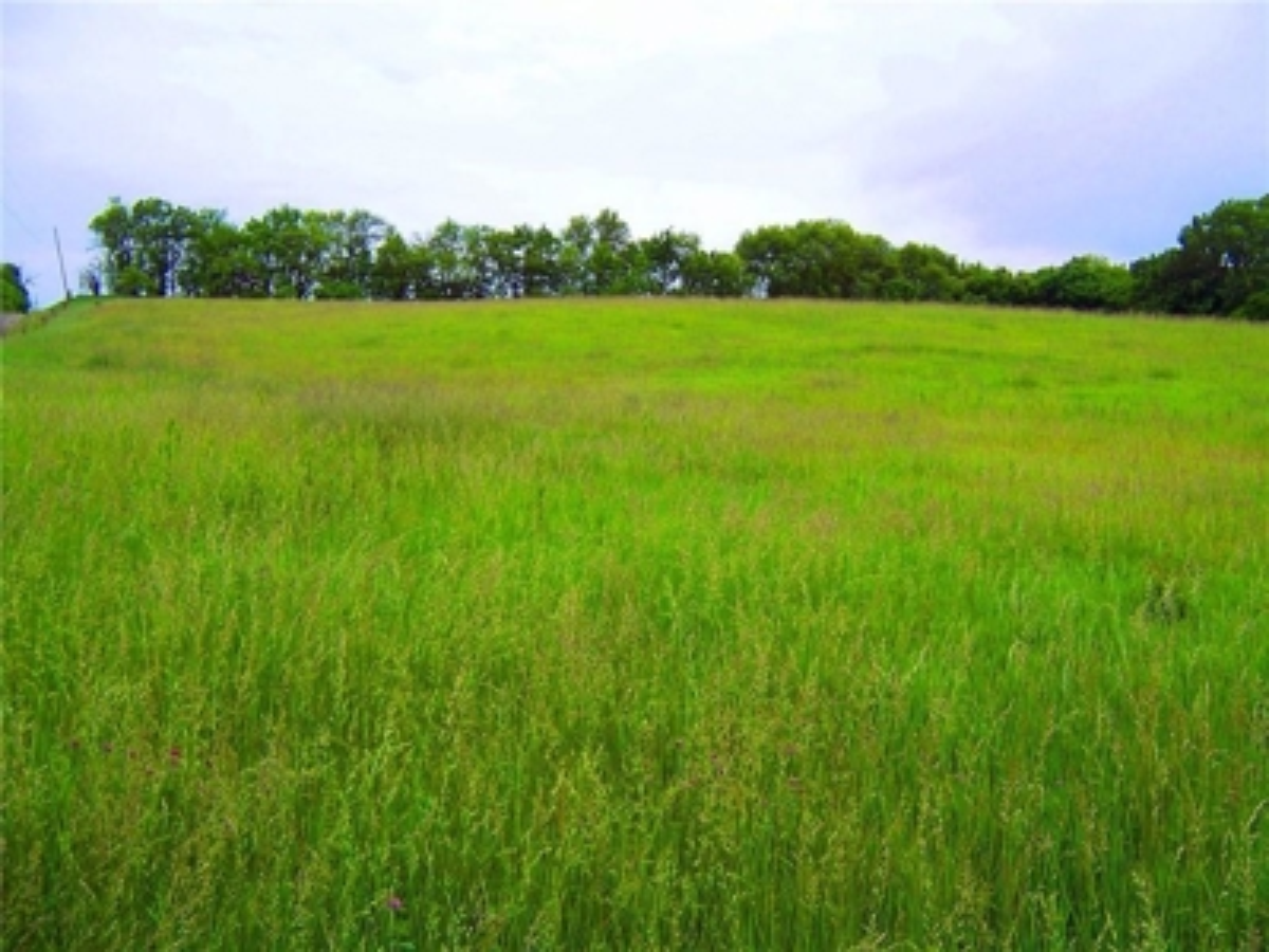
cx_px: 634
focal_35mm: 33
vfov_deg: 42.9
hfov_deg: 55.4
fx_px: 1210
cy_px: 476
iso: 80
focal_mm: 5.5
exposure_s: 1/125
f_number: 3.4
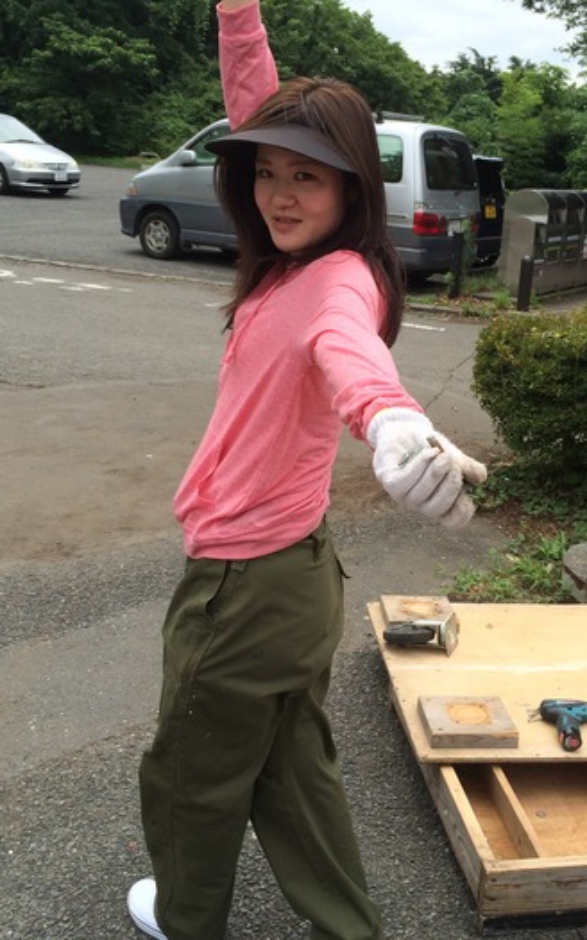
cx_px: 391
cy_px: 449
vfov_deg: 50.4
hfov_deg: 32.5
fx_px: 999
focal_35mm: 39
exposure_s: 1/1244
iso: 32
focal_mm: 4.15
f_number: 2.2
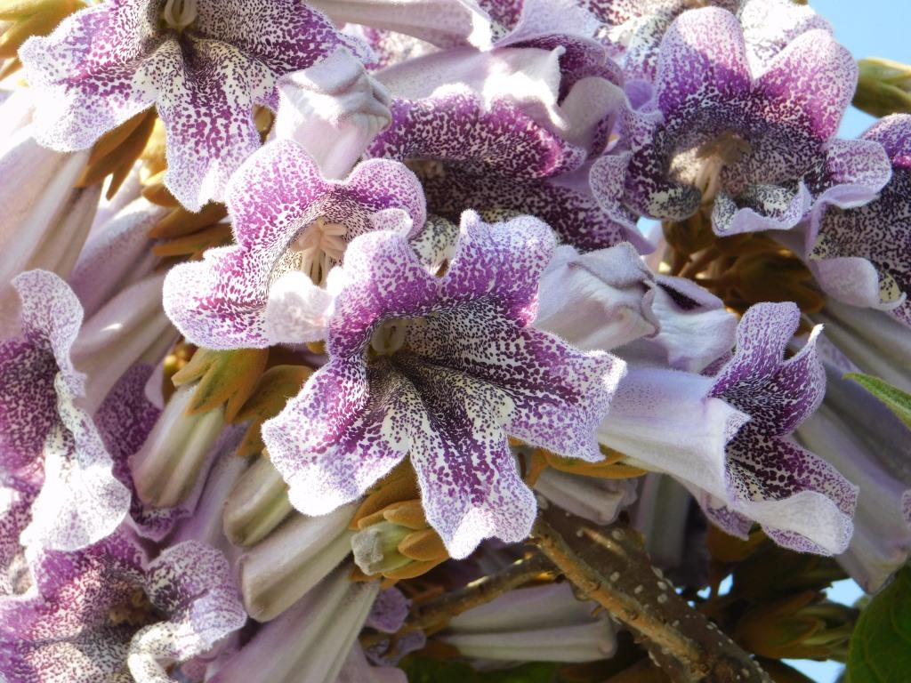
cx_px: 456
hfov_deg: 14.7
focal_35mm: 134
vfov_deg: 11.1
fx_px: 3527
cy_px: 342
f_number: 5
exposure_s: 1/200
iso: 200
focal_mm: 23.7
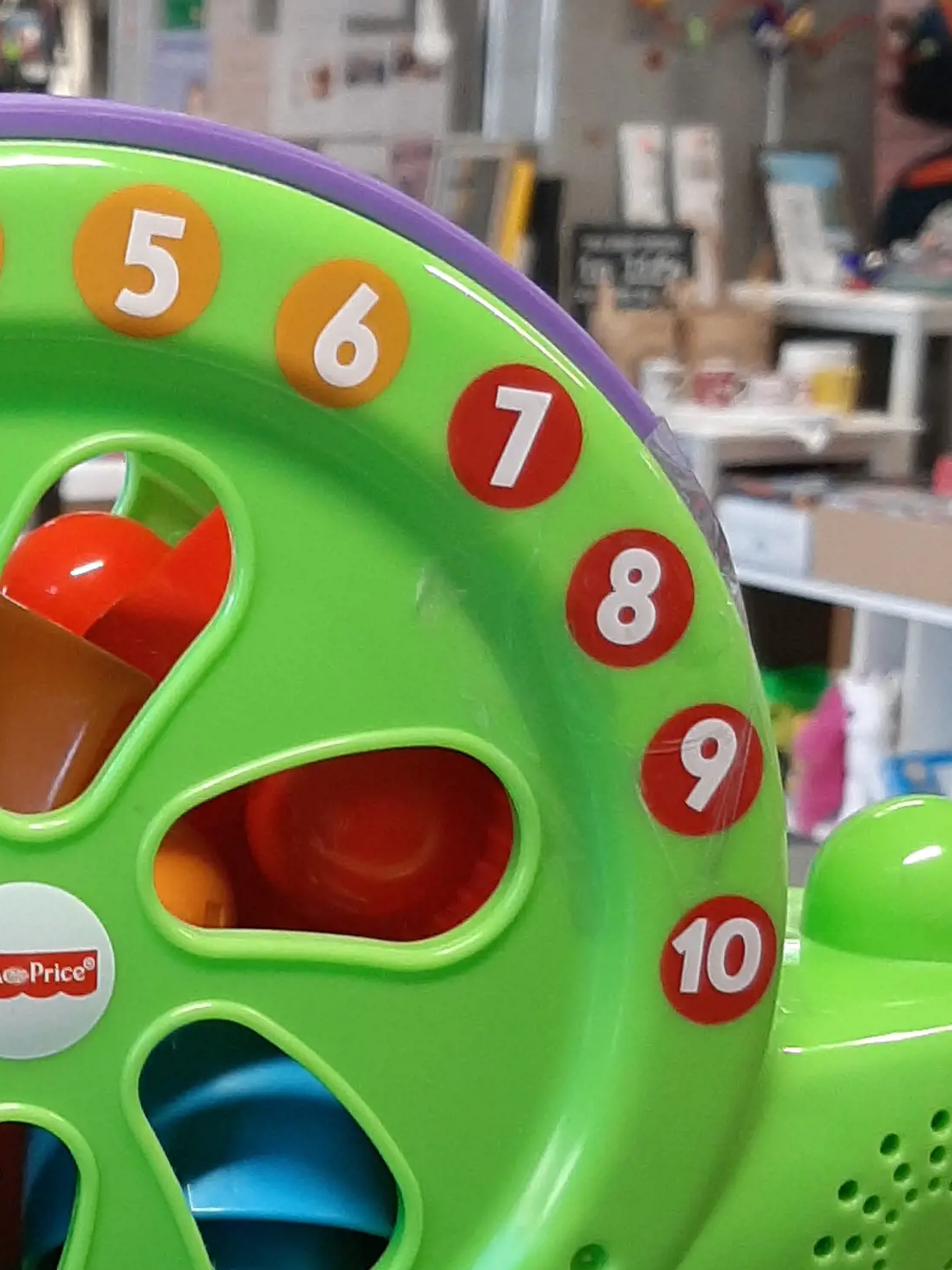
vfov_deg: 27.1
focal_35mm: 71
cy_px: 919
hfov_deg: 19.9
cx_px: -53
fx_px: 2605
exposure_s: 1/50
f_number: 1.7
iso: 80
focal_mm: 3.93
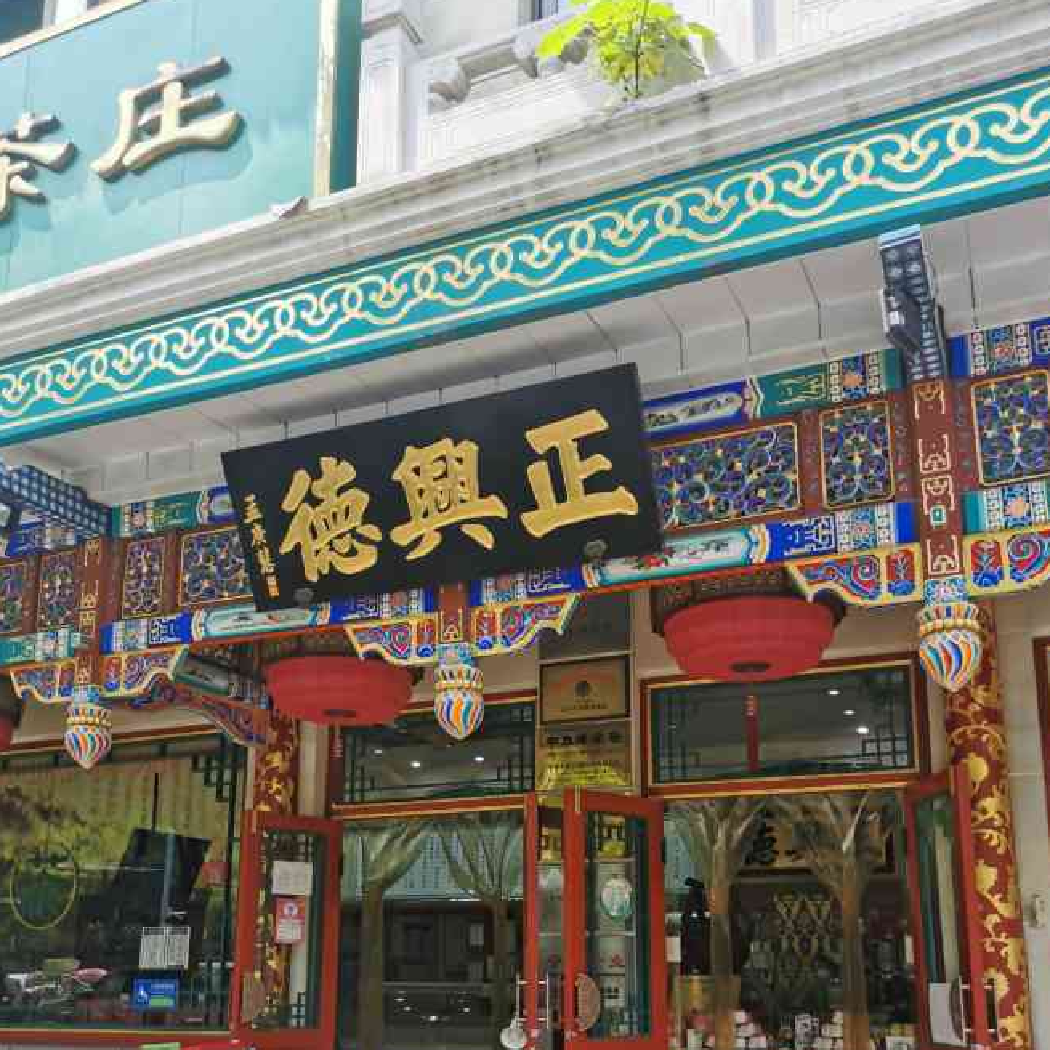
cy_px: 738
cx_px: 532
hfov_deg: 48.4
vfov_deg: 47.3
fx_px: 1167
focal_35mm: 34
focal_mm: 5.58
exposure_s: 1/769
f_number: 1.8
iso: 50
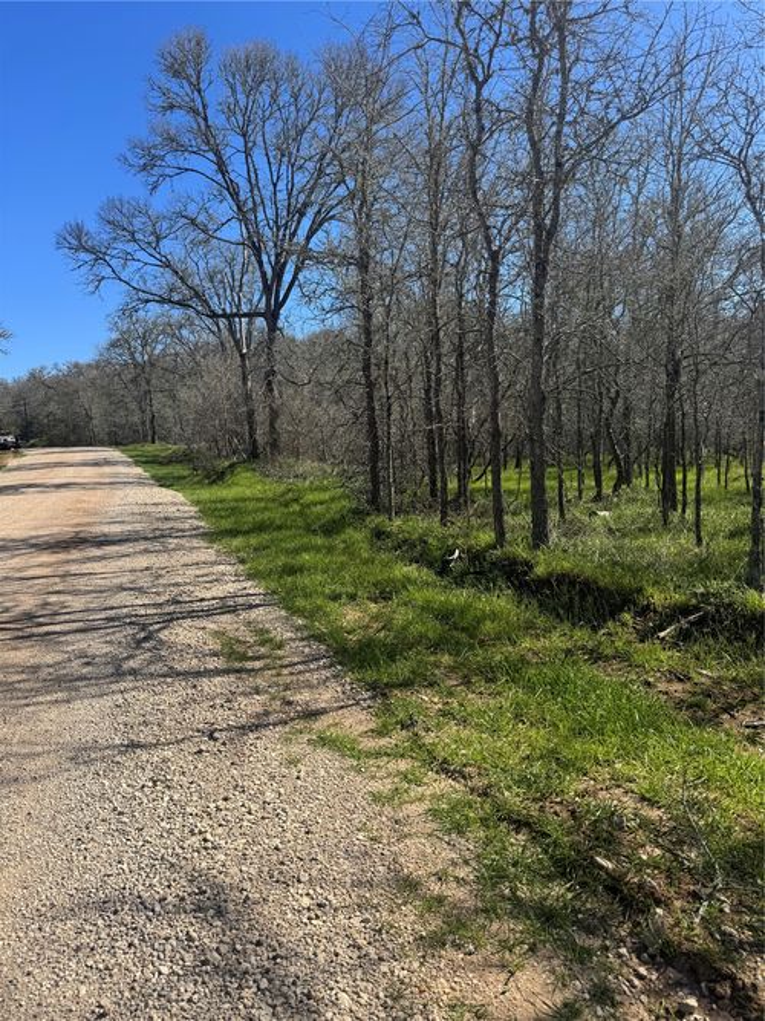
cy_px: 510
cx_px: 382
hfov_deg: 56.8
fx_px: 707
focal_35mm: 24
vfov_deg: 71.6
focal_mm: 6.76
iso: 80
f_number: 1.78
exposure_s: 1/4049
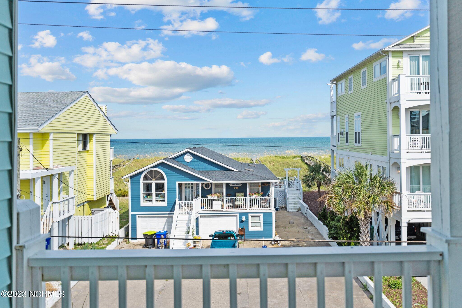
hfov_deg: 54.4
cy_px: 154
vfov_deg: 37.8
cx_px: 231
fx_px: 449
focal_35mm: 35
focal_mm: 35
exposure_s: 1/4000
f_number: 4
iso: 200
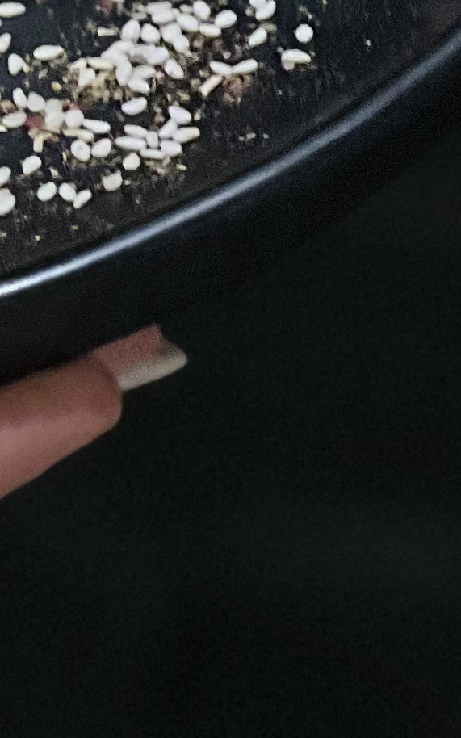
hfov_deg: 3.6
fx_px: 7239
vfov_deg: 5.7
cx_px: -675
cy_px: -707
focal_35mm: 360
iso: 160
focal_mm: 9
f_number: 2.8
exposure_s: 1/50
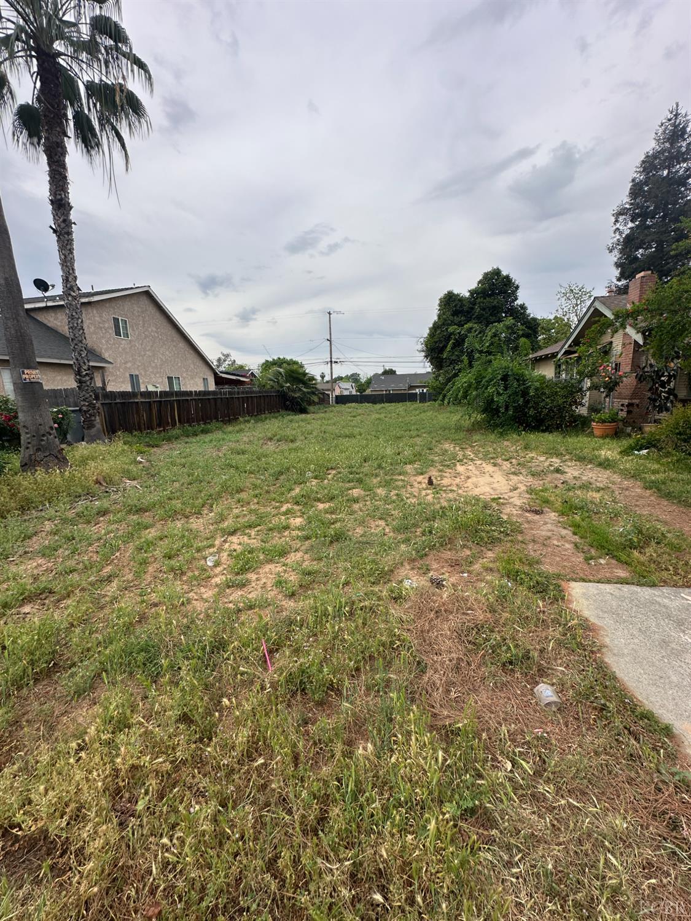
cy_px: 460
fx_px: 373
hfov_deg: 85.7
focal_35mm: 14
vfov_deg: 102.1
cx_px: 346
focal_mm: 2.22
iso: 40
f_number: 2.2
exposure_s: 1/979
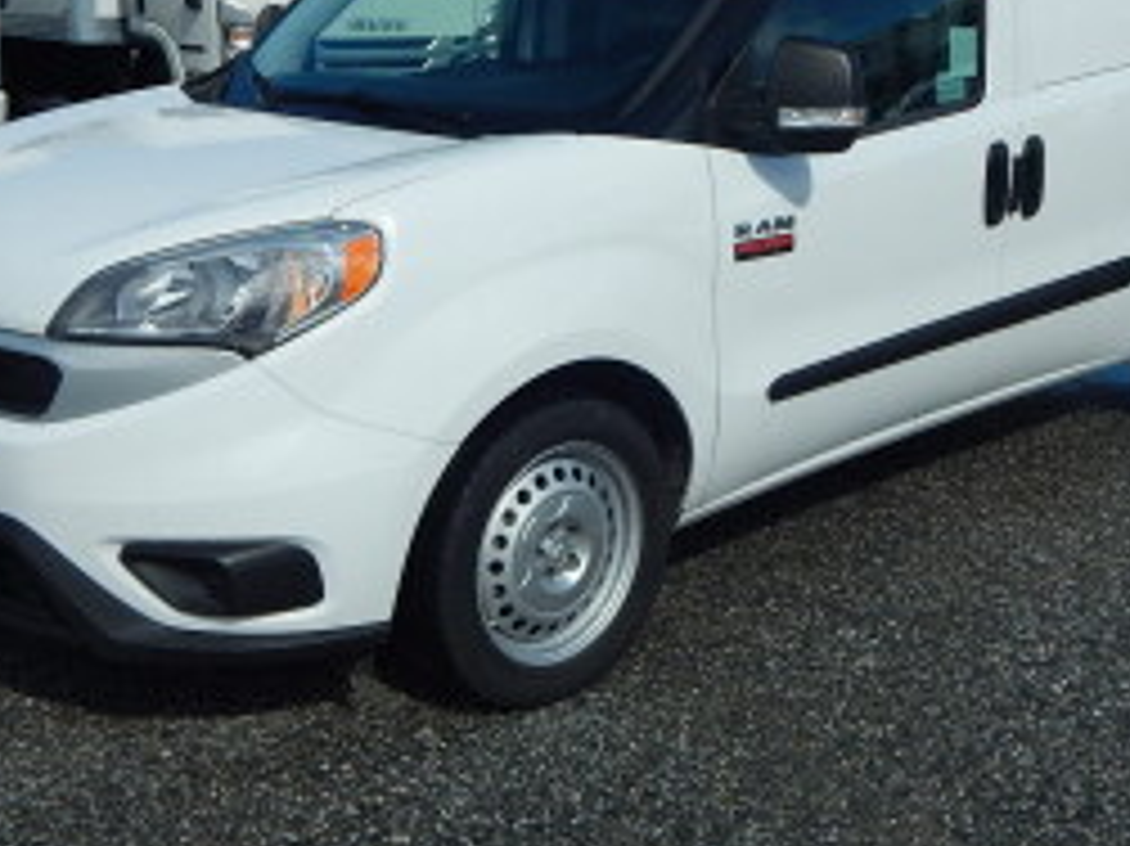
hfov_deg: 39.7
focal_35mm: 48
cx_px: 585
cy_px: 299
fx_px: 1566
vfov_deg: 30.1
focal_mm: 5.6
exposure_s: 1/1250
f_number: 6.5
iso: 125
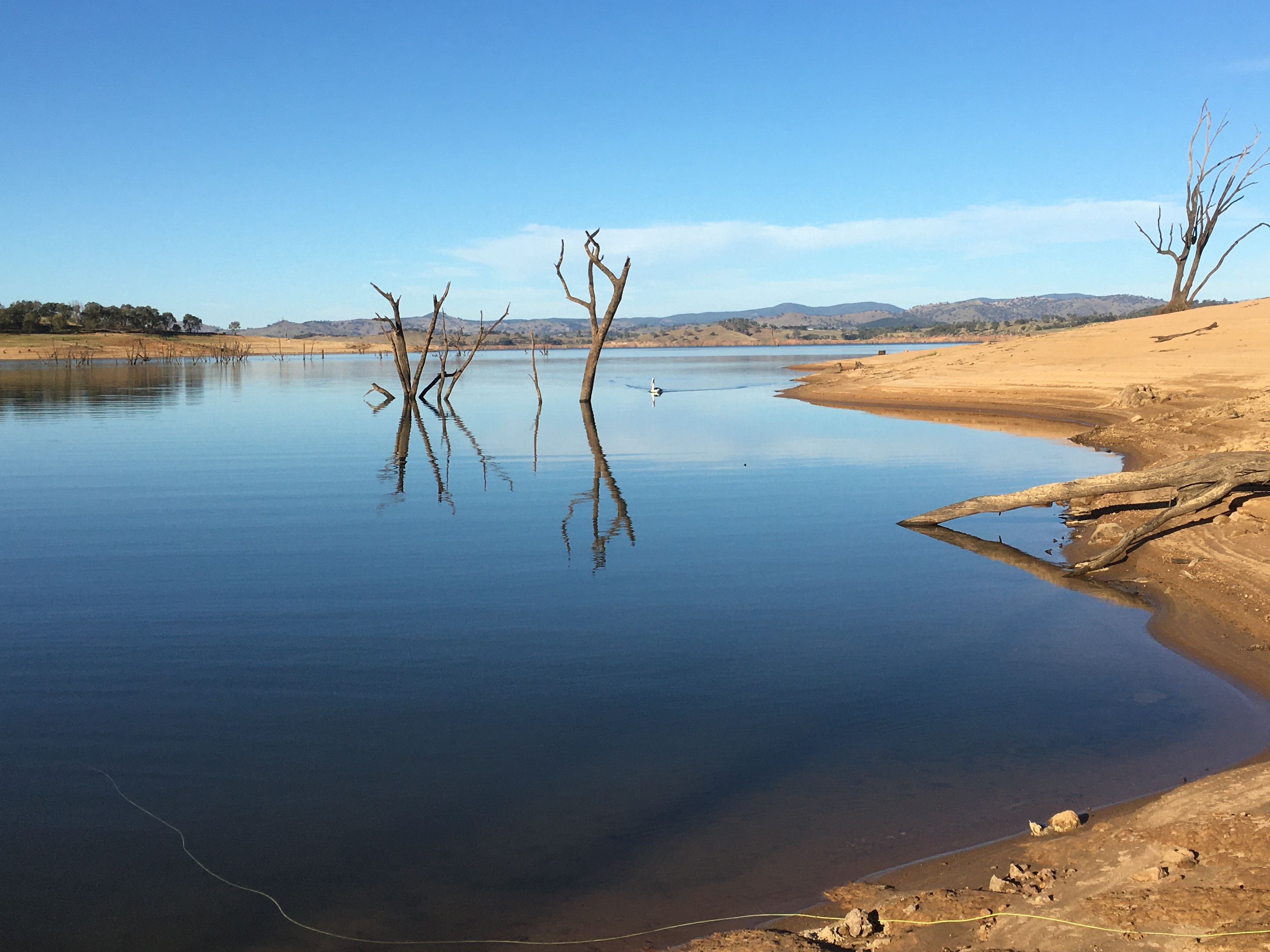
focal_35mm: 40
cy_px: 415
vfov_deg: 35.9
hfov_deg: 46.8
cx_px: 683
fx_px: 1467
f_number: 2.2
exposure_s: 1/1972
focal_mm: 4.15
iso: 25
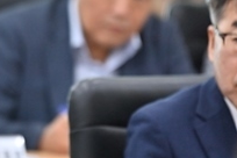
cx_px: -72
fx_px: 4127
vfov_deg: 2.2
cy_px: 44
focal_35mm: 627
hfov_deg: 3.3
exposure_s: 1/250
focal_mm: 200
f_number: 3.5
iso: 1000
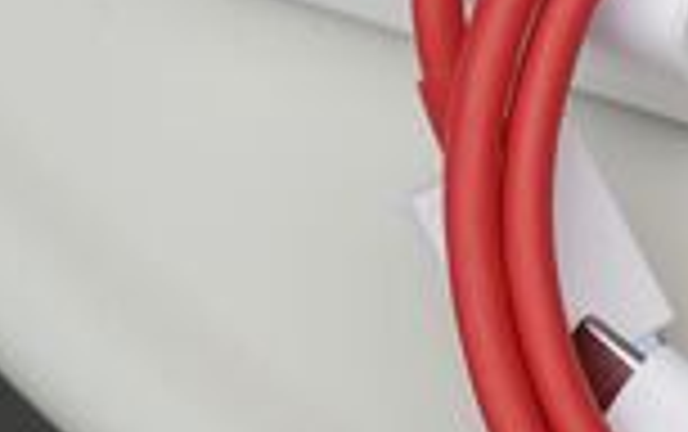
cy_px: -153
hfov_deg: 6.4
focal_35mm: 320
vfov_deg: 4.1
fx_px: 6007
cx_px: 1268
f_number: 6.3
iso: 125
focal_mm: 58
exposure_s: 1/200
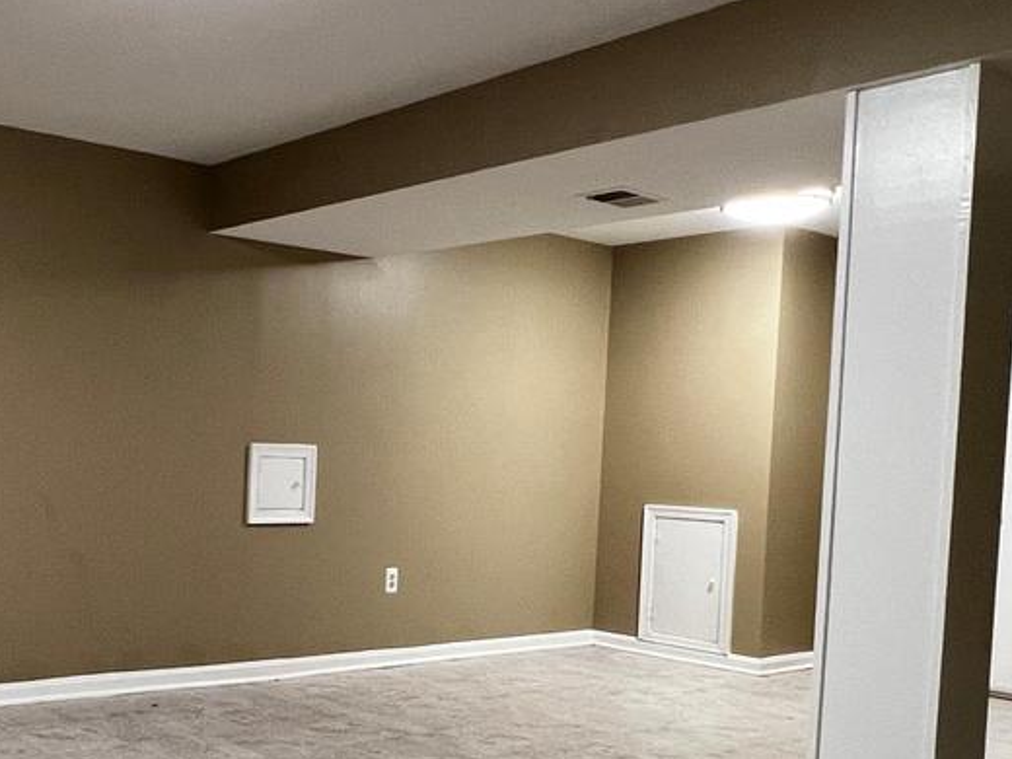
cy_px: 512
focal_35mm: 36
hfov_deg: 46.6
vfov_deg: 39.2
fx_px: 1052
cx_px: 113
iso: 200
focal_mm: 1.57
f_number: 1.8
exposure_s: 1/60
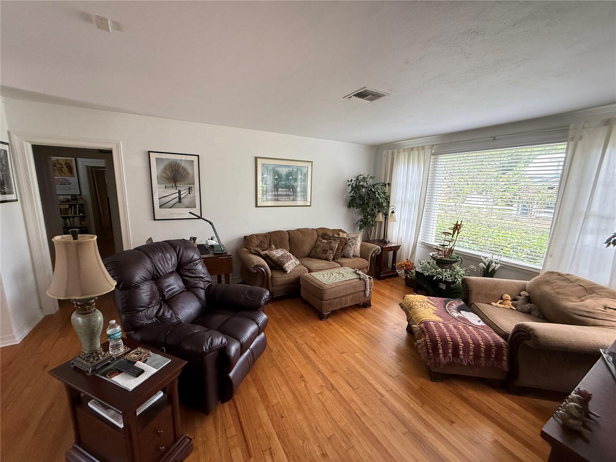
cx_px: 308
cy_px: 231
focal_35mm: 14
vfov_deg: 85.7
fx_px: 249
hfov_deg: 102.1
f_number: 2.2
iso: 320
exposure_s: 1/99
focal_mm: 2.22
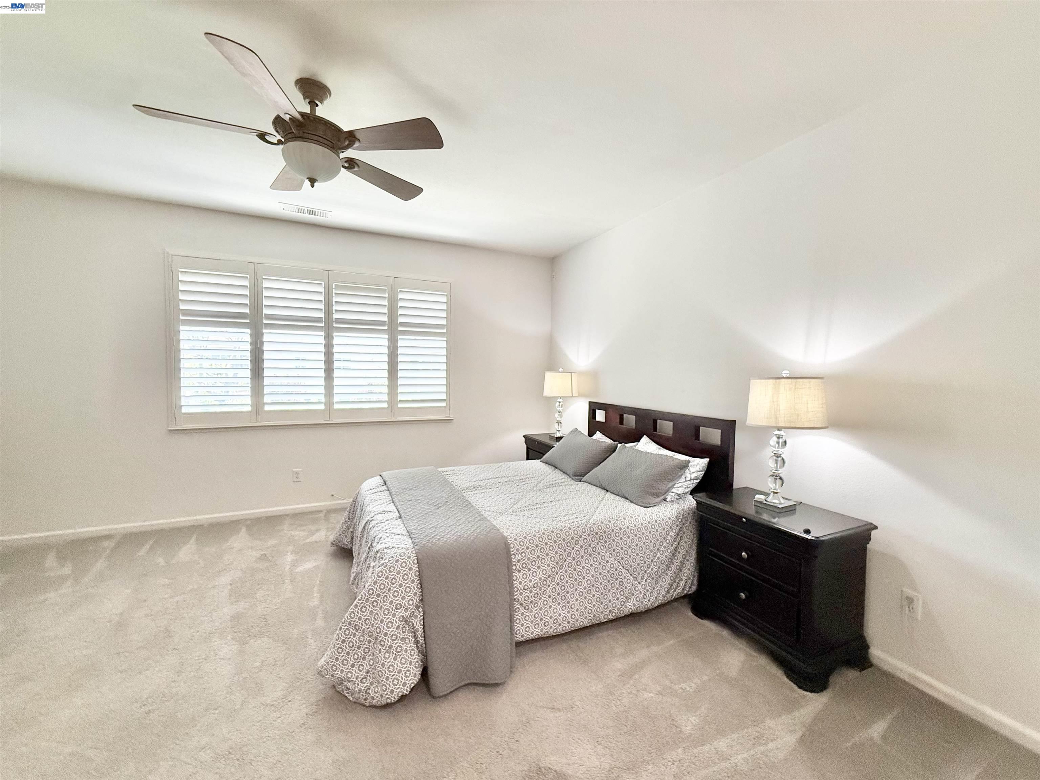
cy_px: 390
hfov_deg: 102.1
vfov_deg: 85.7
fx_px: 421
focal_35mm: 14
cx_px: 520
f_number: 2.2
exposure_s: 1/120
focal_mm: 2.22
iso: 250
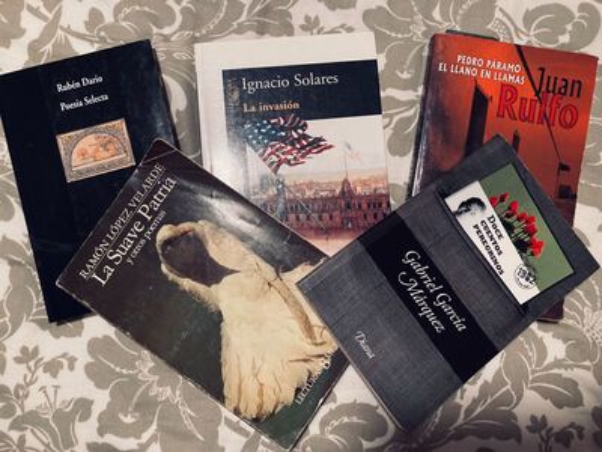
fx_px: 487
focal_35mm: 28
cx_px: 301
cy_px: 226
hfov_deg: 63.4
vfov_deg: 49.7
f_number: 1.8
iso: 400
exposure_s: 1/30
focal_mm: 3.99
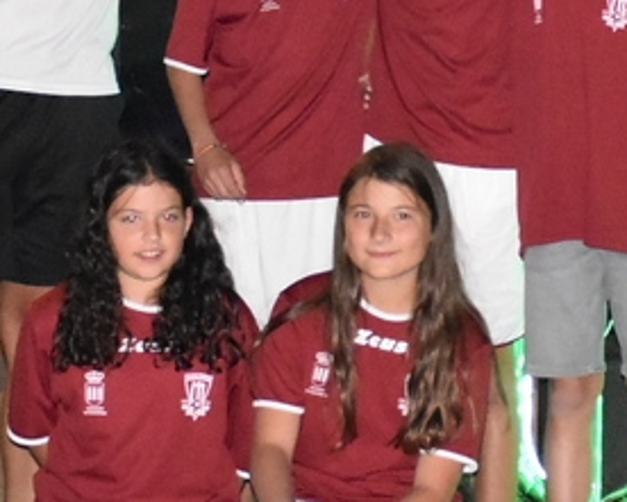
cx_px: 672
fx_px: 4548
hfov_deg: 7.8
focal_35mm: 245
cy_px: 145
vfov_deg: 6.3
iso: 5600
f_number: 4.5
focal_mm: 40
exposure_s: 1/60
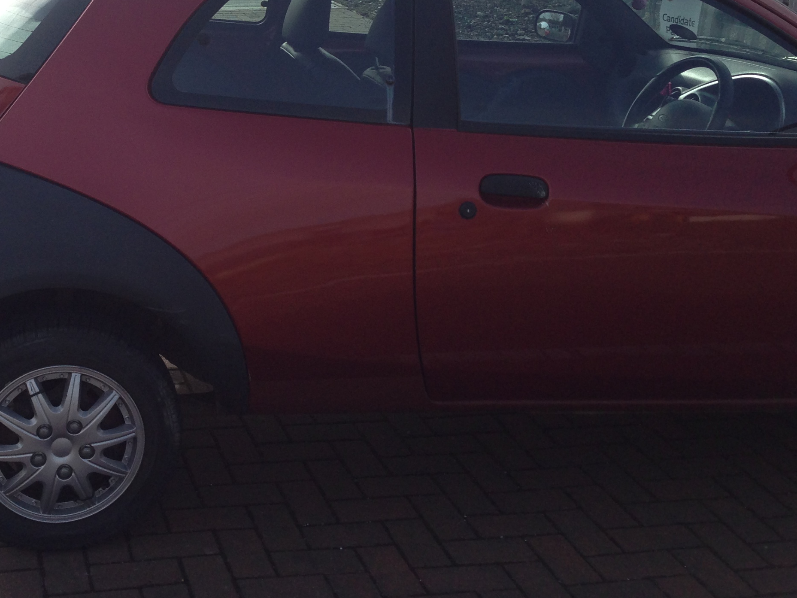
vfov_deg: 24.8
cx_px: 157
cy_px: 124
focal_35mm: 58
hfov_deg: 32.3
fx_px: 1335
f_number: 2.4
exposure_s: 1/1205
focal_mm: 4.13
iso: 64
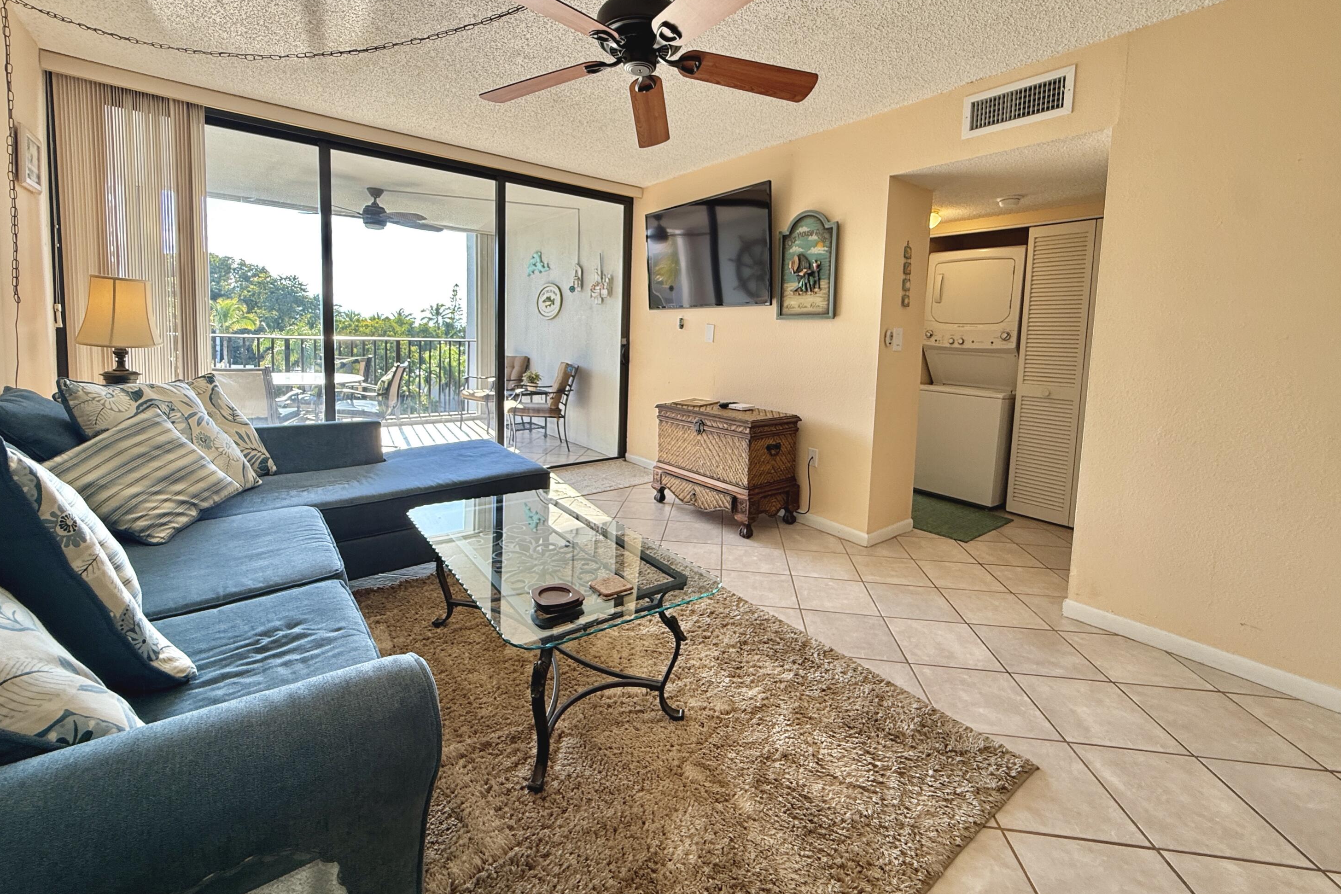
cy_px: 379
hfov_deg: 100.4
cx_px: 666
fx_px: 559
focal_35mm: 15
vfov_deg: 76.8
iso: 100
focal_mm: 2.22
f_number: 2.2
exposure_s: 1/99
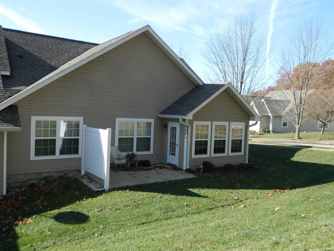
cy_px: 126
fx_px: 299
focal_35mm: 31
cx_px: 167
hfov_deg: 58.4
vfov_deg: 45.4
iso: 110
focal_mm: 5.6
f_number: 3.2
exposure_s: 1/500
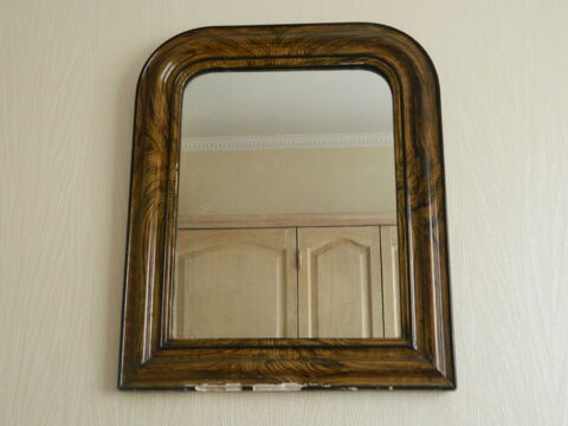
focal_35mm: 47
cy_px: 213
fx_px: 771
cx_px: 284
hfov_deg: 40.4
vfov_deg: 30.9
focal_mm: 8.4
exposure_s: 1/25
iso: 400
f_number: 3.6
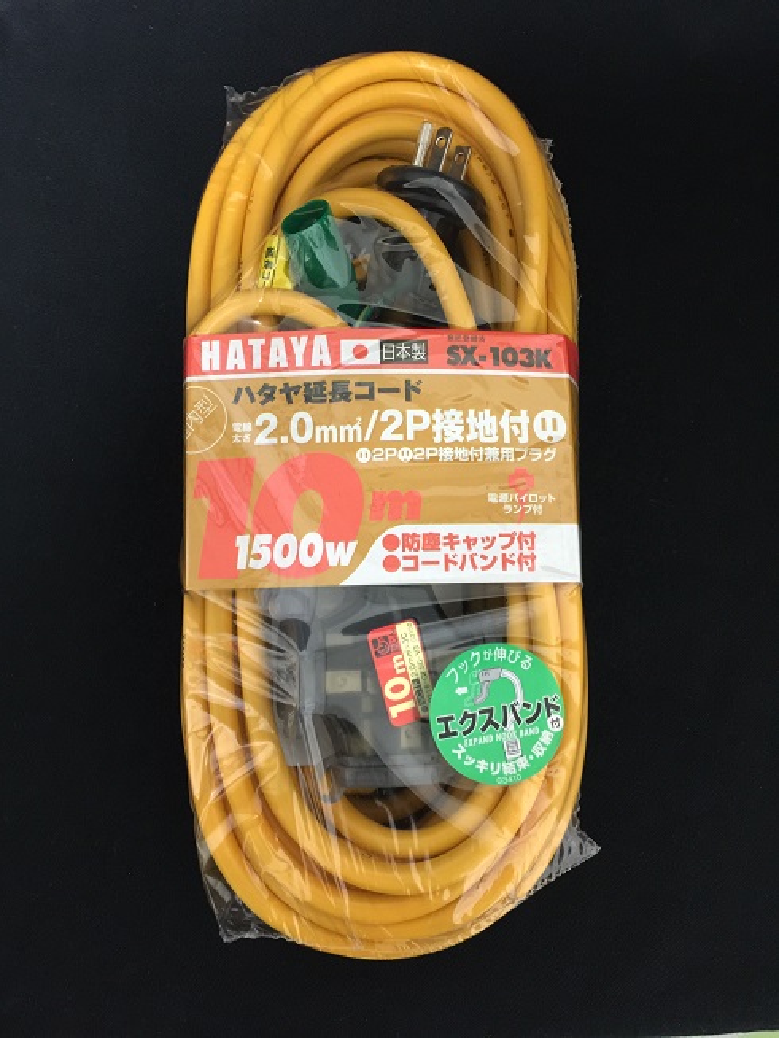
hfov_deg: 48.2
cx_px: 390
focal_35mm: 29
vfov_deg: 61.7
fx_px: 870
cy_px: 519
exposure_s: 1/10
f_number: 2.2
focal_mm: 4.15
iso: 125
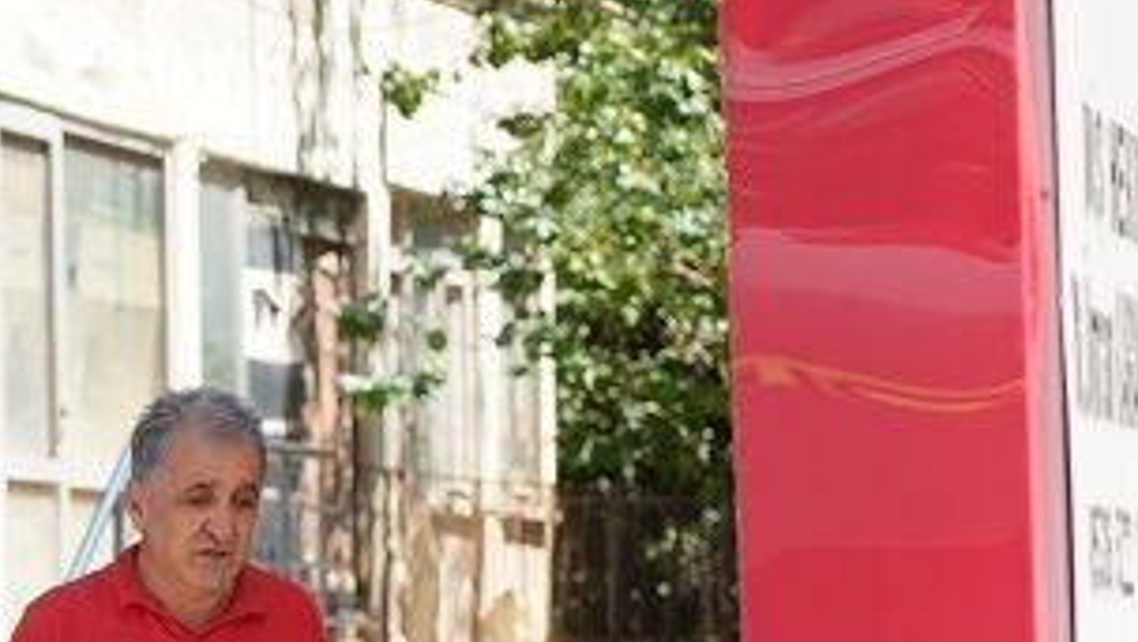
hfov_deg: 10.2
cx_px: -188
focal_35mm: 208
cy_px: 907
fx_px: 6281
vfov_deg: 5.8
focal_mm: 70
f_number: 4.5
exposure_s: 1/320
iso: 100
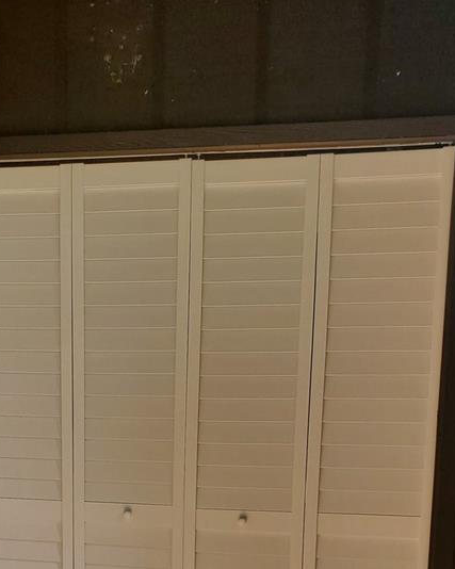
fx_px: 960
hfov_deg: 26.0
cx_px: 71
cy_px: 546
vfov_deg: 31.0
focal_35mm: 57
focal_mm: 4.3
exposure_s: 1/277
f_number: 2.4
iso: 50
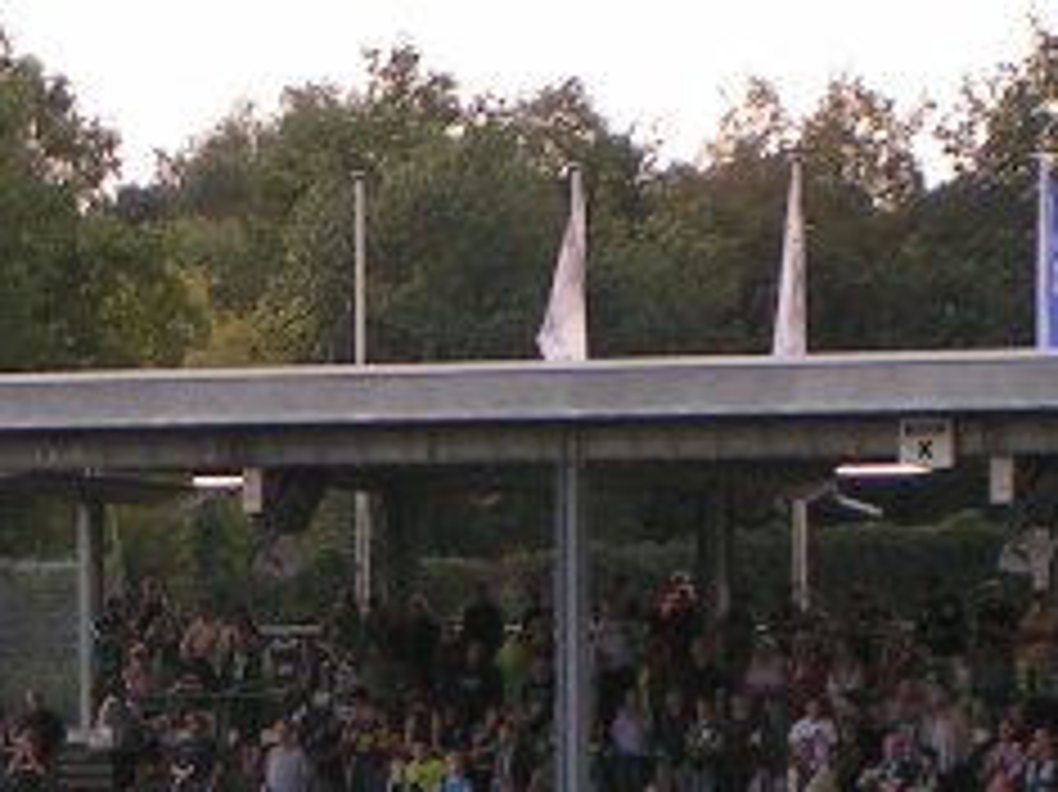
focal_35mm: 368
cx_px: -365
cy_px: 990
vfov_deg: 4.0
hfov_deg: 5.4
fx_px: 11242
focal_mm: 16.6
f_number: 4.5
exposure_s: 1/160
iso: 50
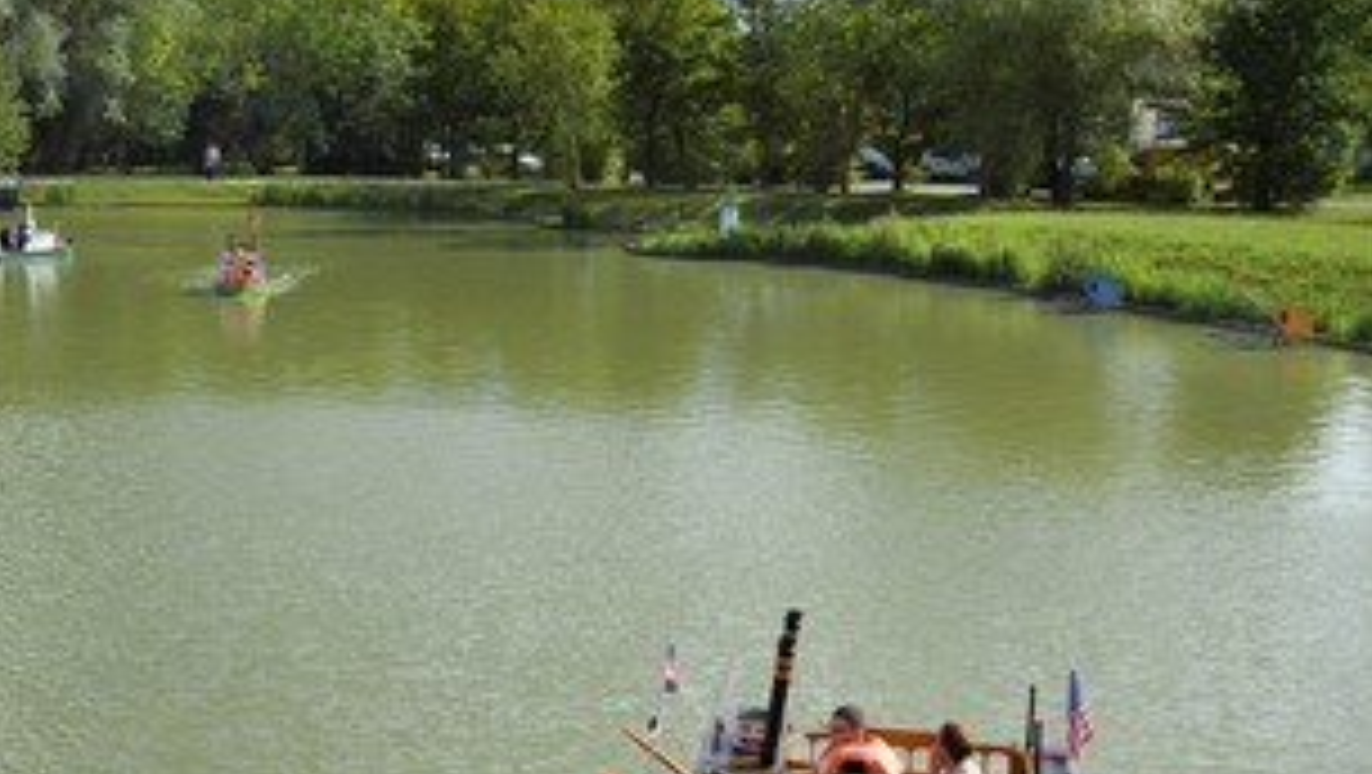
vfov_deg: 23.0
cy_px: 522
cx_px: 434
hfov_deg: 39.3
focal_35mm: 52
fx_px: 1893
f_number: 9
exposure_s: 1/320
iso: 200
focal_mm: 36
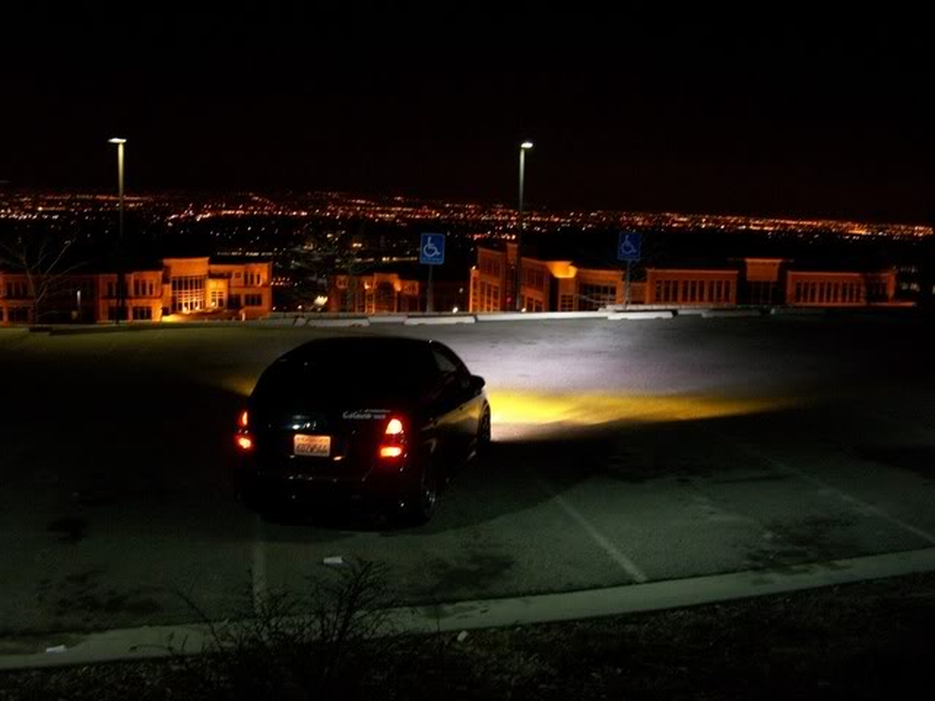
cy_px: 350
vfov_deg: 40.7
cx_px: 468
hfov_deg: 52.6
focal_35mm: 35
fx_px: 945
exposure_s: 1/8
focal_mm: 6.3
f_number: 3.1
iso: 320
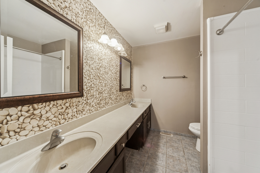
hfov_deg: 112.7
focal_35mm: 12
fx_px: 87
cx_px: 130
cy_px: 86
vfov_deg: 89.9
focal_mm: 12
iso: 320
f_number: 8
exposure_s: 1/13
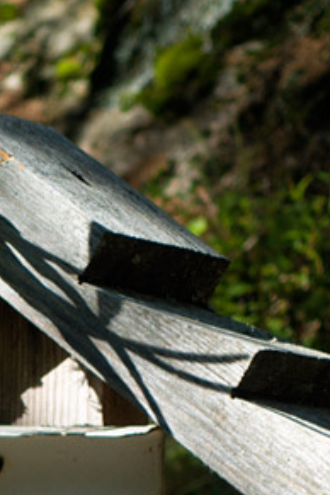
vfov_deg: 7.8
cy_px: 645
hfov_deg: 5.3
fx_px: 3575
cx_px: -61
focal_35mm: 260
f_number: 2.8
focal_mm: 25.7
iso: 125
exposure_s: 1/500
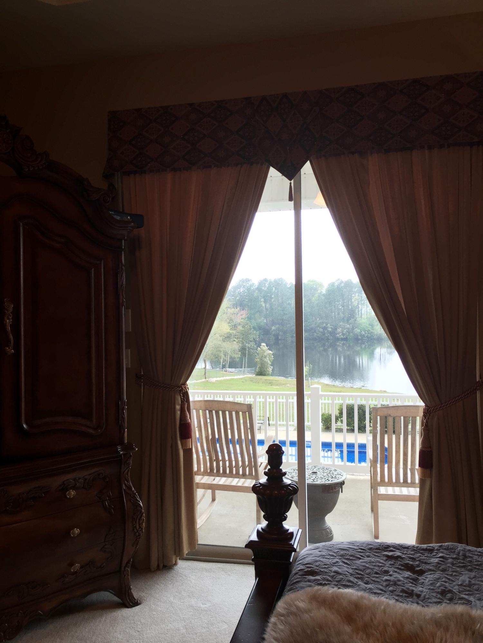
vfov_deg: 61.7
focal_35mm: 29
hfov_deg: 48.2
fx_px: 540
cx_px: 242
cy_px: 322
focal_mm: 4.15
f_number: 2.2
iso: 40
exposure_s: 1/60
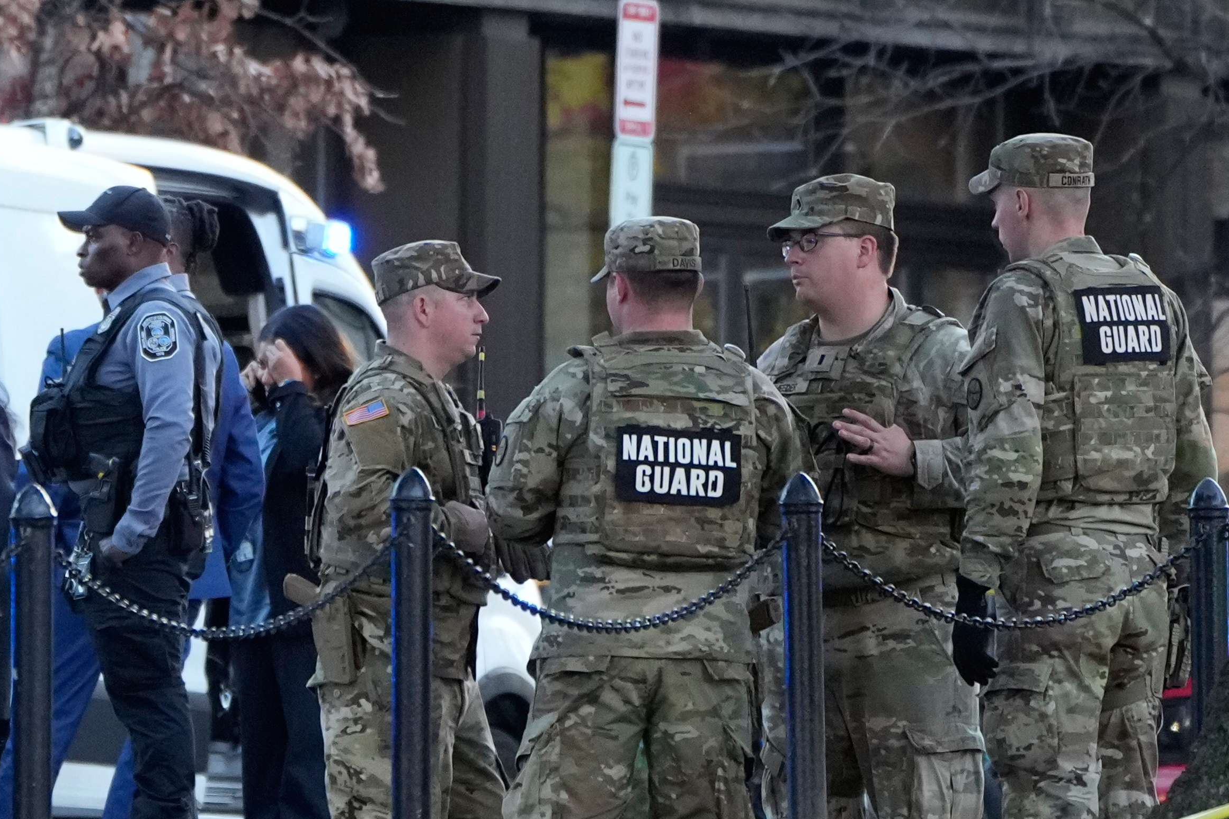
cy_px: 84
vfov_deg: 1.4
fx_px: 32807
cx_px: -229
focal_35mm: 961
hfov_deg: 2.1
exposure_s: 1/500
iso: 3200
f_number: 5.6
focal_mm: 265
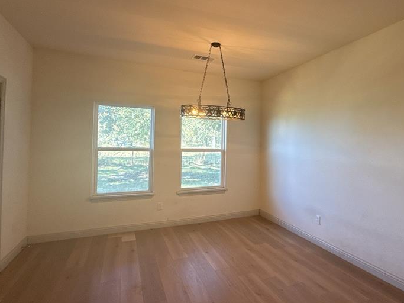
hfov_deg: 78.2
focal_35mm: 21
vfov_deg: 63.3
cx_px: 240
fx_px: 245
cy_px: 139
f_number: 2.2
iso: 160
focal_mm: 2.22
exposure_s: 1/120
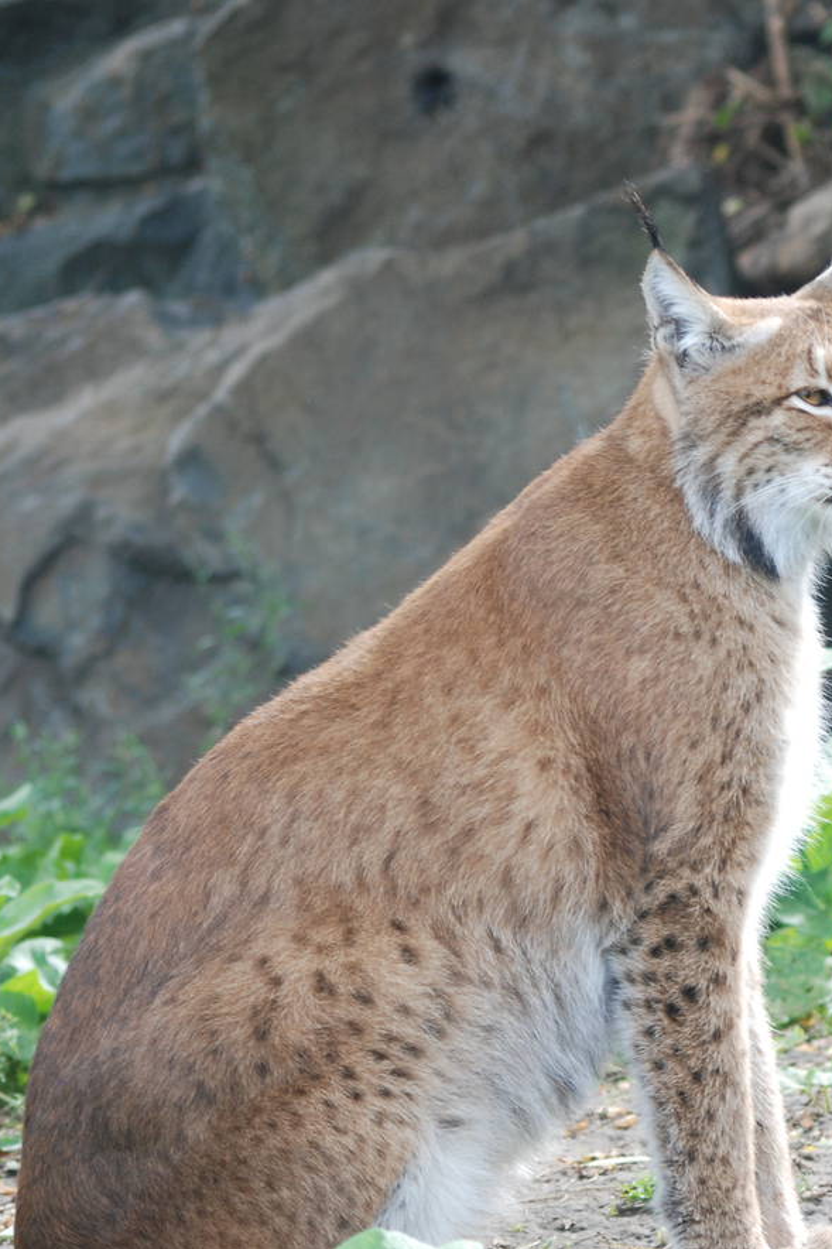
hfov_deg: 4.6
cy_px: 734
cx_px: 915
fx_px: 10369
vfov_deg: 6.9
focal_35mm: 299
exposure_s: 1/125
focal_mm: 110
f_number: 4.2
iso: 320
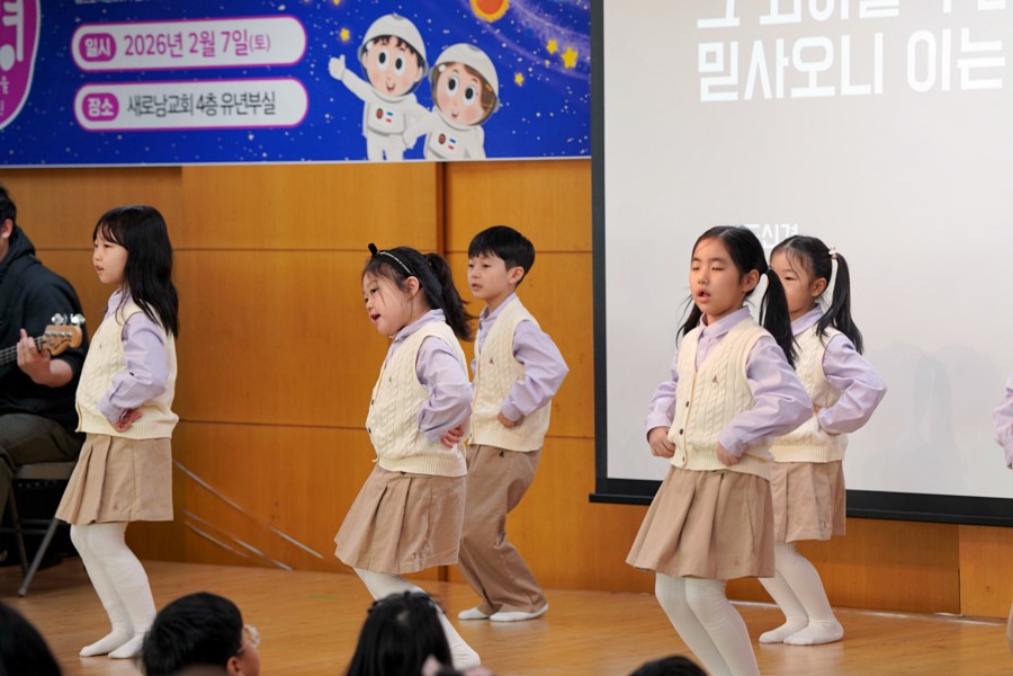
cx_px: 506
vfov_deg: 10.2
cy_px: 338
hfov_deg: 15.2
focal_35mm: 135
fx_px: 3798
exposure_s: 1/160
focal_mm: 135
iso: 800
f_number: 4
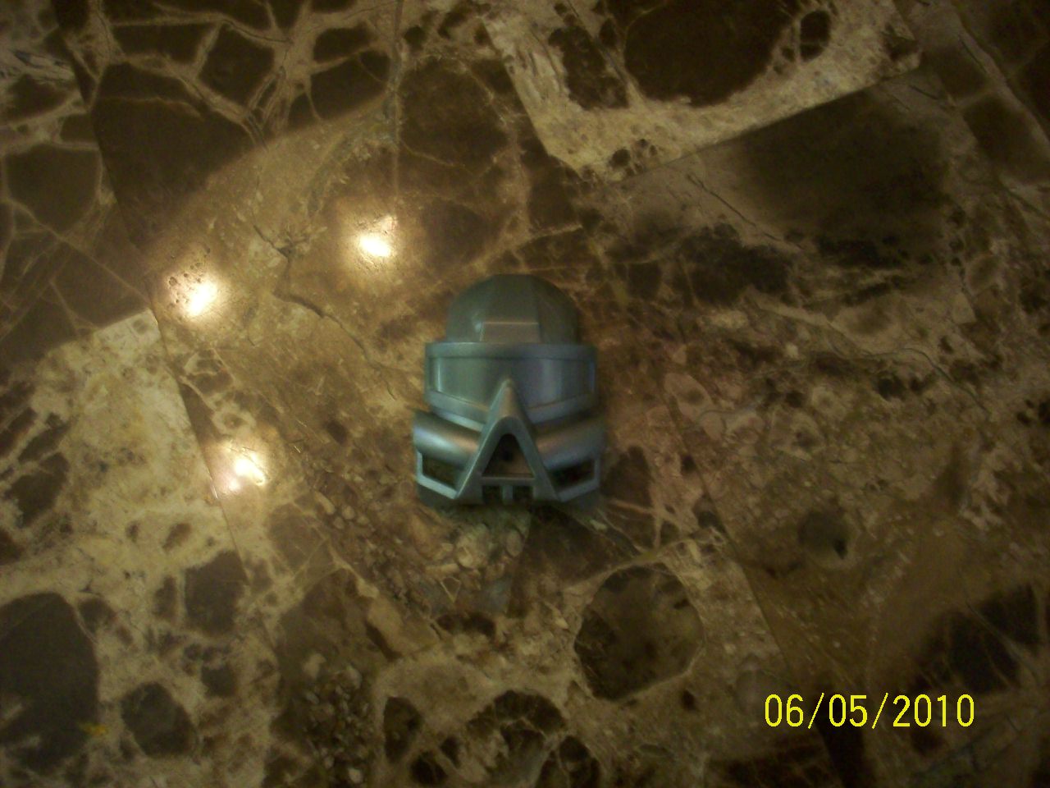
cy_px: 394
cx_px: 525
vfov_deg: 38.7
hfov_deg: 50.1
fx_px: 1122
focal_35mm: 37
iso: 200
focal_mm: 6.2
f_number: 2.8
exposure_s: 1/8
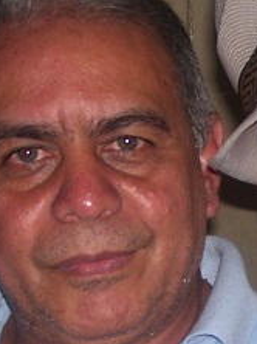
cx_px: -39
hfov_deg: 12.8
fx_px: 1121
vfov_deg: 17.1
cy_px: 335
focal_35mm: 113
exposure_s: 1/60
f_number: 3
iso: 80
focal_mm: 7.6
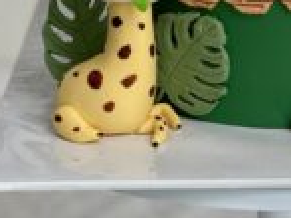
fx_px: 1949
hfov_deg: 8.5
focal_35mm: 232
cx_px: 289
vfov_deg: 6.3
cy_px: -169
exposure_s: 1/121
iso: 50
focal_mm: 7.5
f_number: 2.2
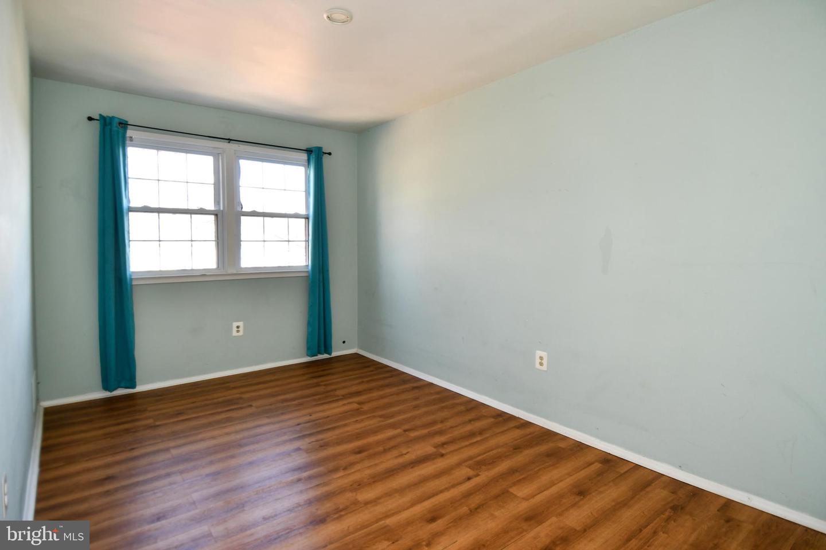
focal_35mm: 18
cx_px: 413
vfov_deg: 67.4
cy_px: 275
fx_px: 413
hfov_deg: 90.0
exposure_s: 1/60
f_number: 4
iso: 200
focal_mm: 12
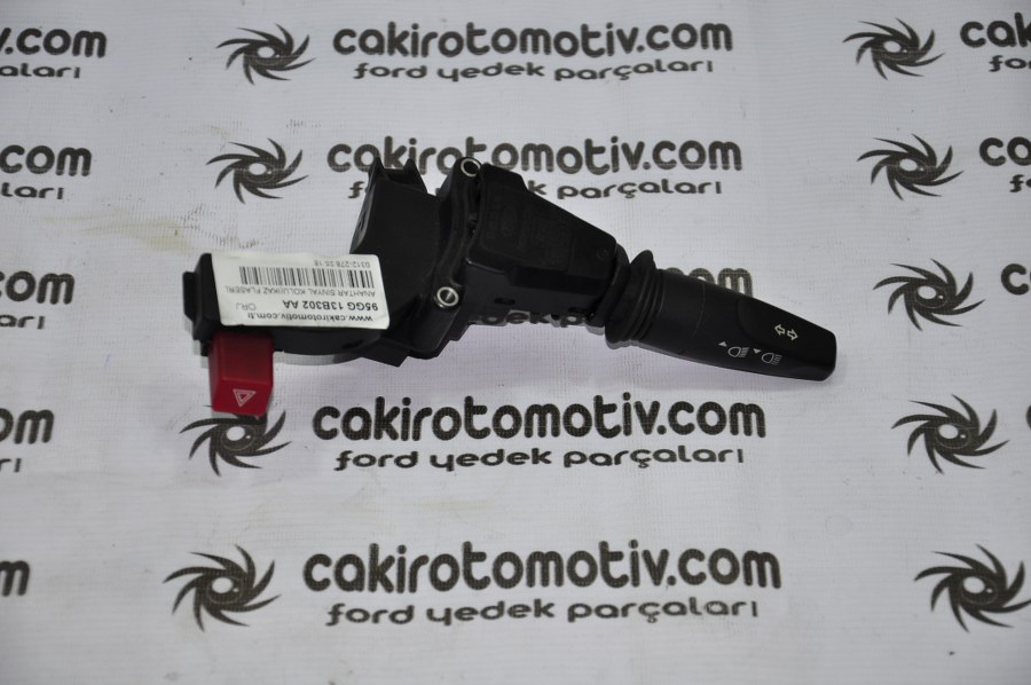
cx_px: 516
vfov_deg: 12.2
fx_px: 3218
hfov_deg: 18.2
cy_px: 342
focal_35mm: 112
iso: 200
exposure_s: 1/60
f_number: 5.3
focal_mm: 75
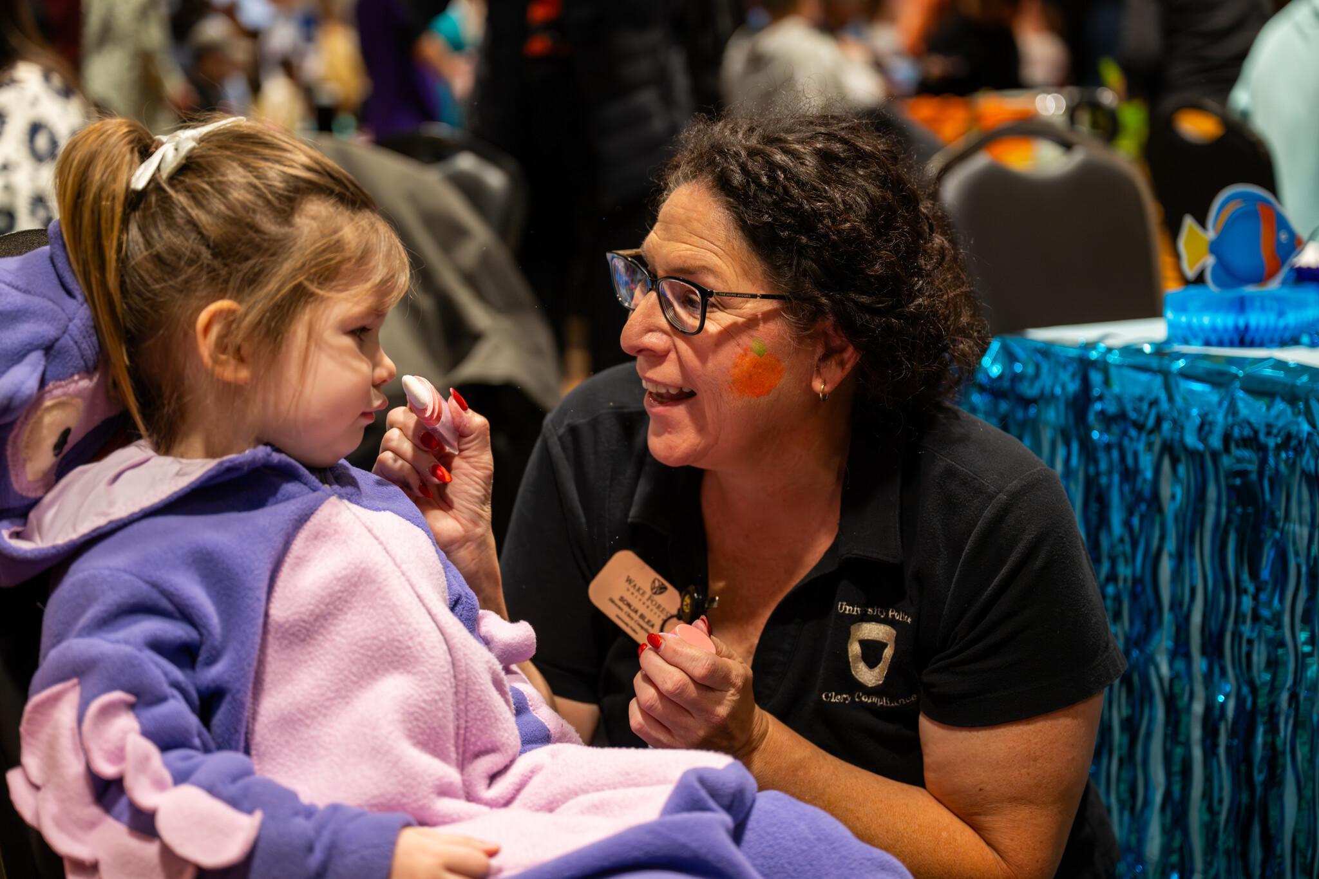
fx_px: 2381
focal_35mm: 65
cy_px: 440
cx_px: 660
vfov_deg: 20.9
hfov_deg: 31.0
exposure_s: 1/160
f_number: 2.8
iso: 2000
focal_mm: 65
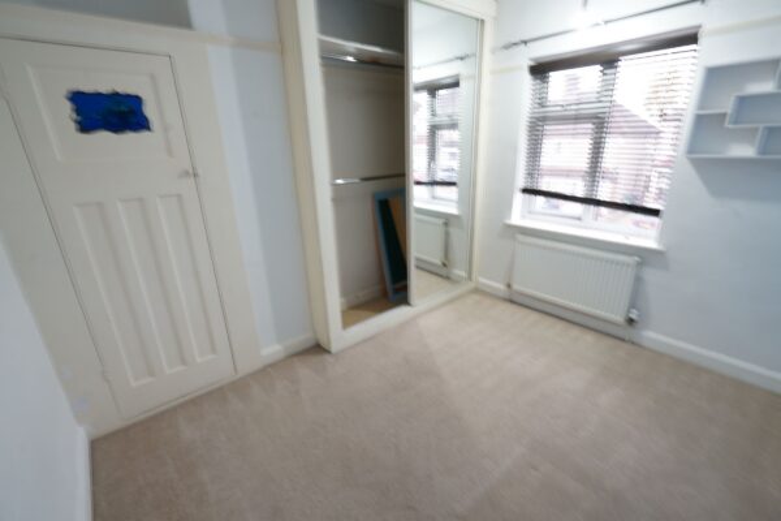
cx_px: 390
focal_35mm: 16
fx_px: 347
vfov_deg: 73.7
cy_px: 260
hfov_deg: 96.7
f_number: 7.1
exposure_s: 1/4
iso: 400
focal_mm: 16
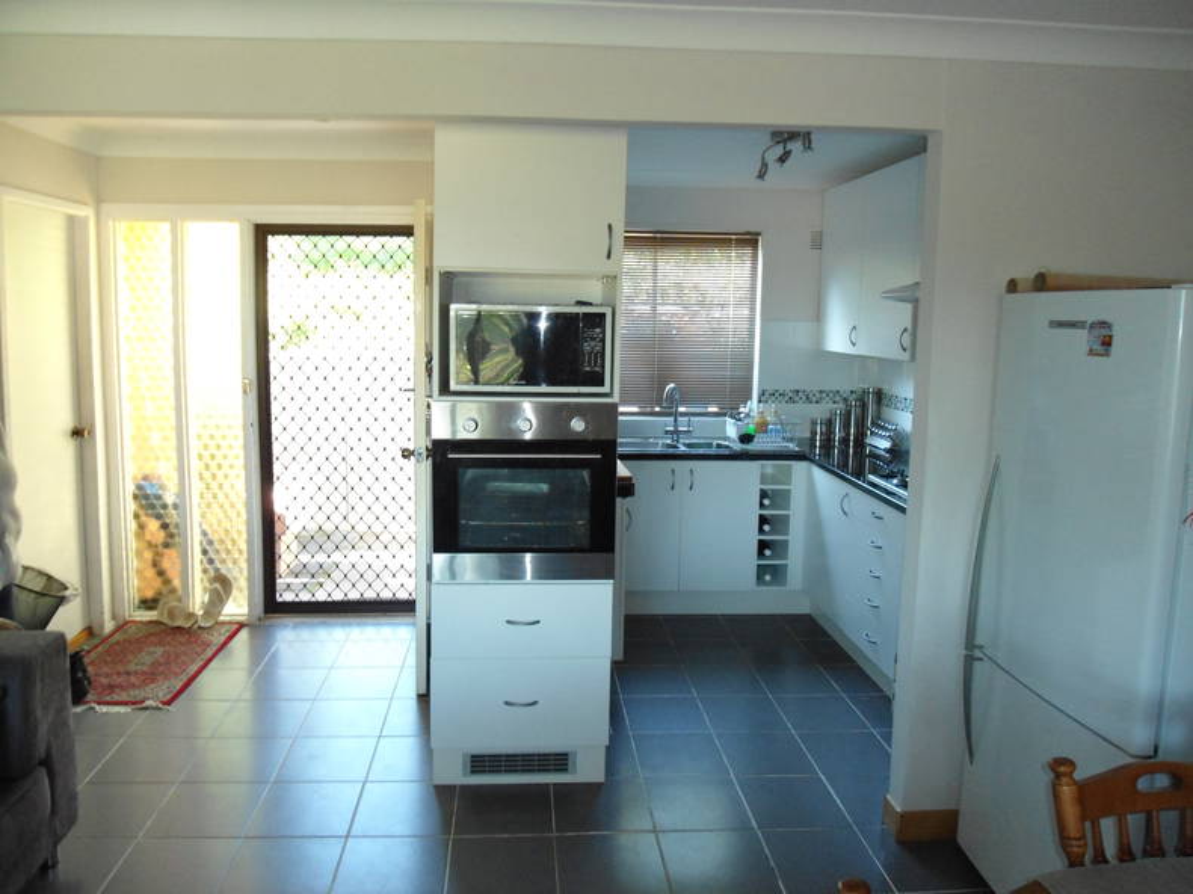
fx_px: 896
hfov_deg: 67.3
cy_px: 447
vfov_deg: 53.0
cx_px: 596
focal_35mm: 26
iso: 400
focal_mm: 4.7
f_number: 2.8
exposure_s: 1/30
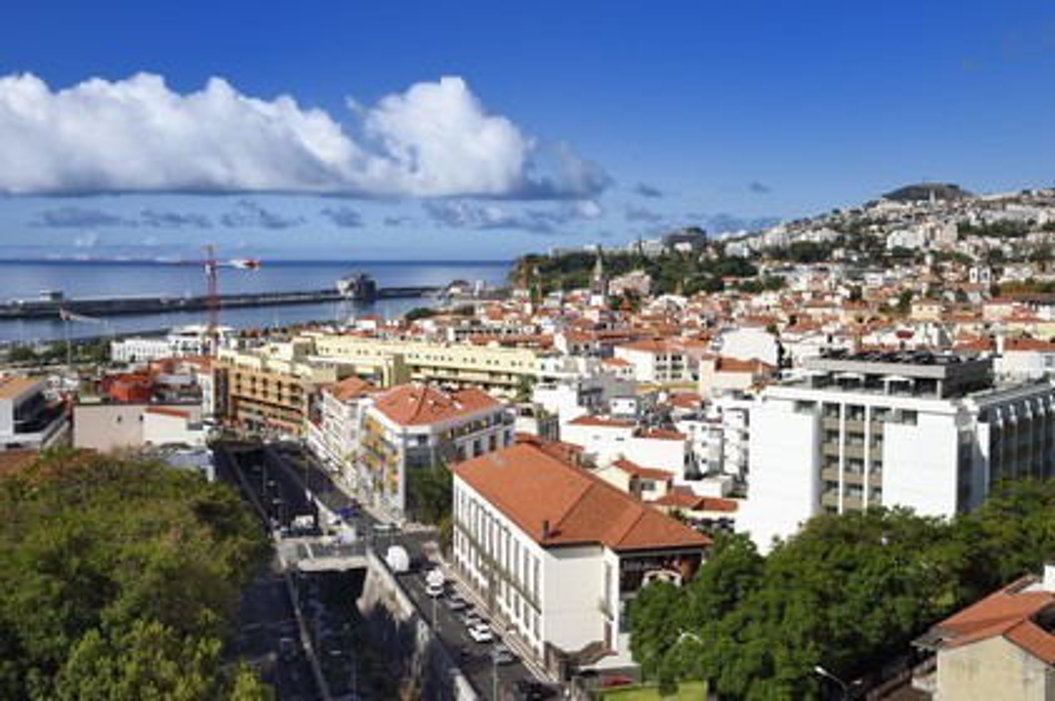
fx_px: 1171
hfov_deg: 48.5
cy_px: 350
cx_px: 528
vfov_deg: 33.3
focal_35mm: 40
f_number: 11
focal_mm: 40
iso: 200
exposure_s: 1/500
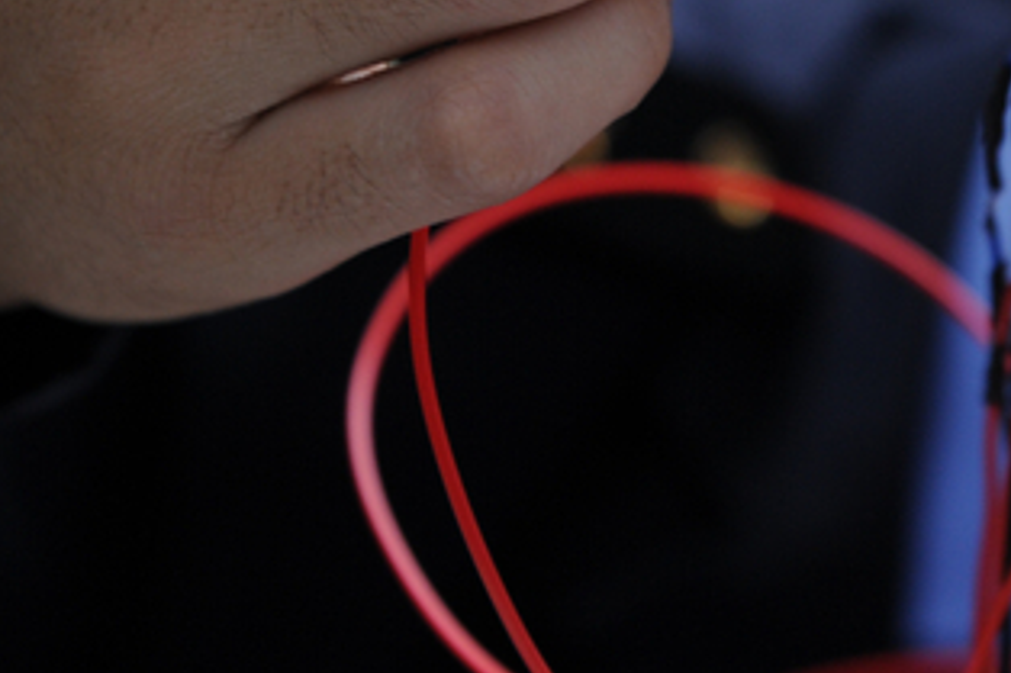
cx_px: 676
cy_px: -47
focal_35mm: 109
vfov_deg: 12.4
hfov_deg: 18.7
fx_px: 3059
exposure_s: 1/30
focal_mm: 38
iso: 640
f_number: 3.5
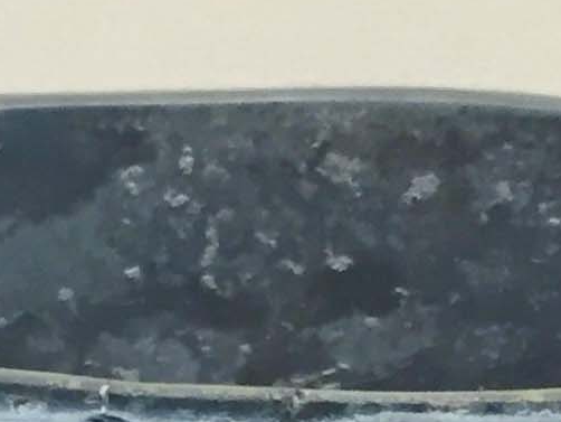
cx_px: 394
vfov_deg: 7.7
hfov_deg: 10.5
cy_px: 771
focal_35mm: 188
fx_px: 3048
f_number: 2.2
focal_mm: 4.15
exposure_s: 1/33
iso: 100
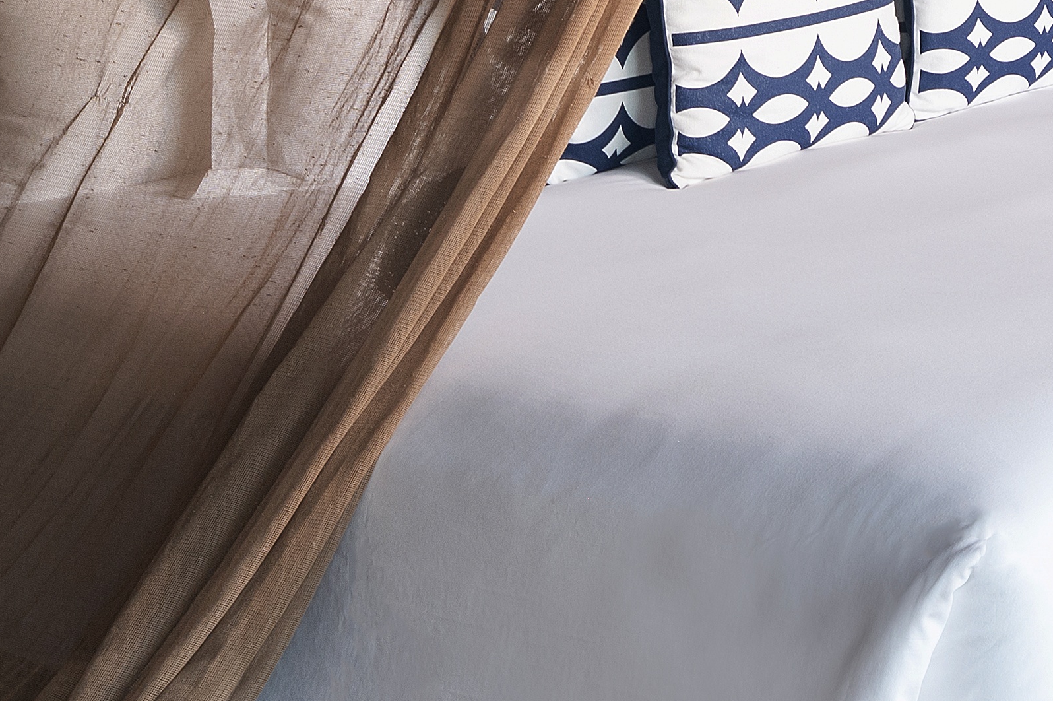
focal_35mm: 72
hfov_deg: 21.3
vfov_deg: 17.4
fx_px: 2105
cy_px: -290
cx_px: 1766
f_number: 8
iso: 320
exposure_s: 1/25
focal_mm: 19
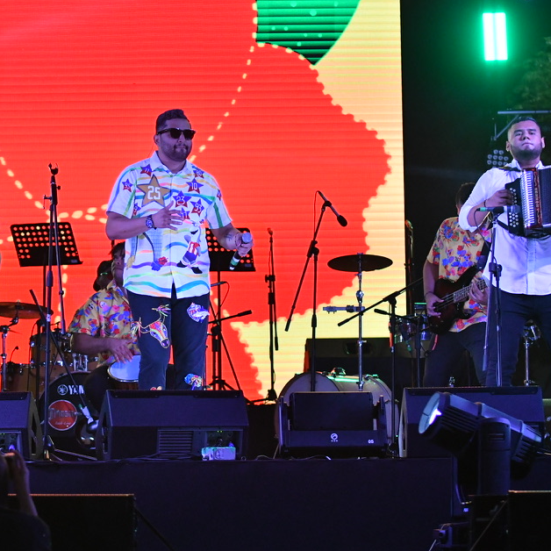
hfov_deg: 10.2
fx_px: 3097
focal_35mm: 172
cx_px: 164
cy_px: 252
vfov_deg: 10.2
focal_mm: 78
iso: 2500
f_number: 2.8
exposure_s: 1/1600
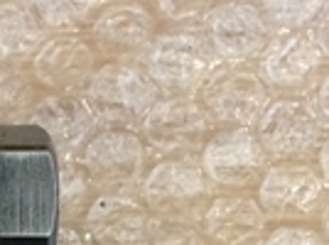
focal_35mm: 139
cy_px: 402
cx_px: -214
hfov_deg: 13.2
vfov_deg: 10.2
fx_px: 1319
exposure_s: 1/30
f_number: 2.2
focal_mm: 4.15
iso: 50
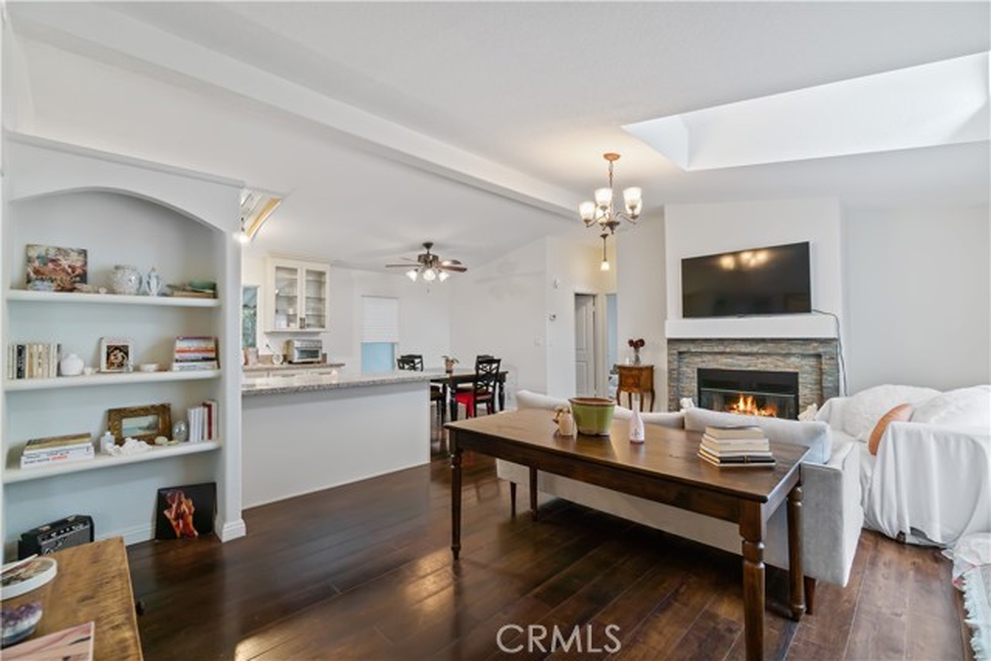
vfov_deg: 77.4
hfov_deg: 100.4
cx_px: 496
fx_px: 413
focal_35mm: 15
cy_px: 330
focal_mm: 10
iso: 200
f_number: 5.6
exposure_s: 1/30
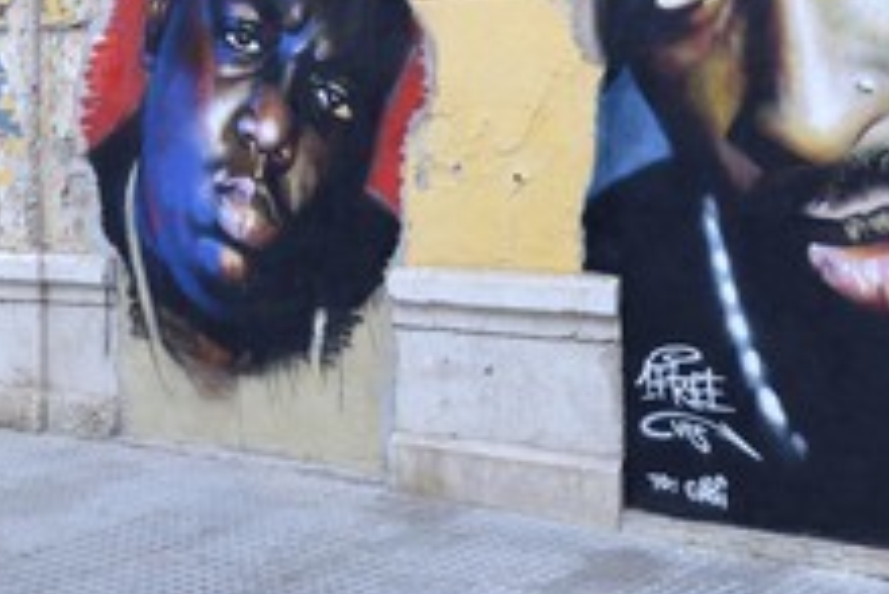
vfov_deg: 22.0
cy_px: 121
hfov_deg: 32.8
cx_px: 368
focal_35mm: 61
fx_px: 1507
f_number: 7.1
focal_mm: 32
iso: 400
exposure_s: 1/80
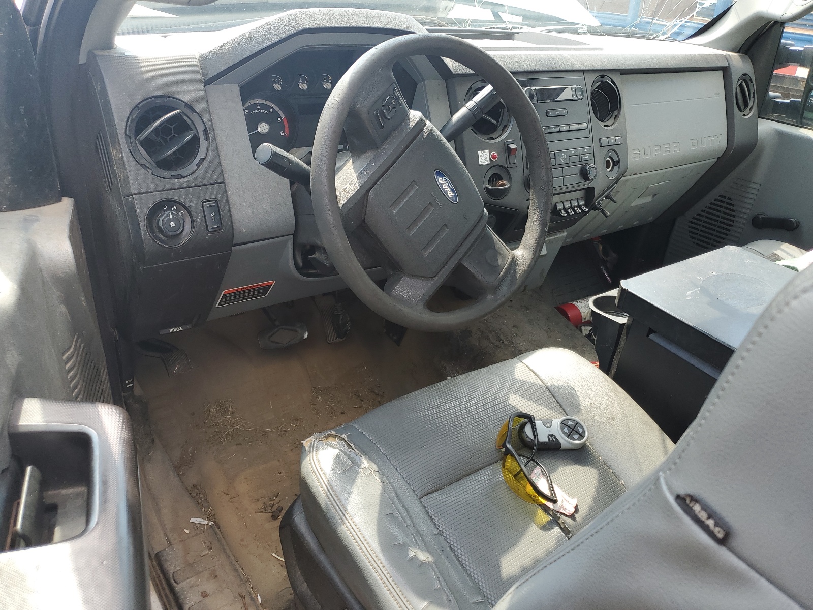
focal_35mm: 26
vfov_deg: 53.1
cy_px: 305
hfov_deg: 67.3
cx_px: 406
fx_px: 611
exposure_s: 1/200
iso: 50
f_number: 1.5
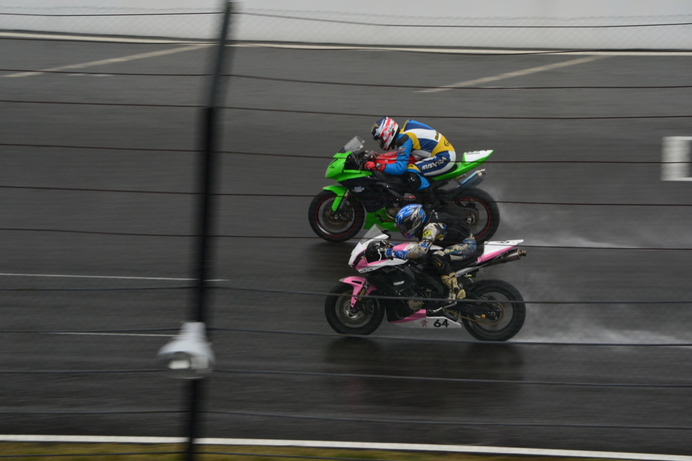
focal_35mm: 257
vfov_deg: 5.3
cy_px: 230
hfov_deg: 8.0
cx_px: 345
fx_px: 4940
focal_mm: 170
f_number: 9
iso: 640
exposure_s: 1/320
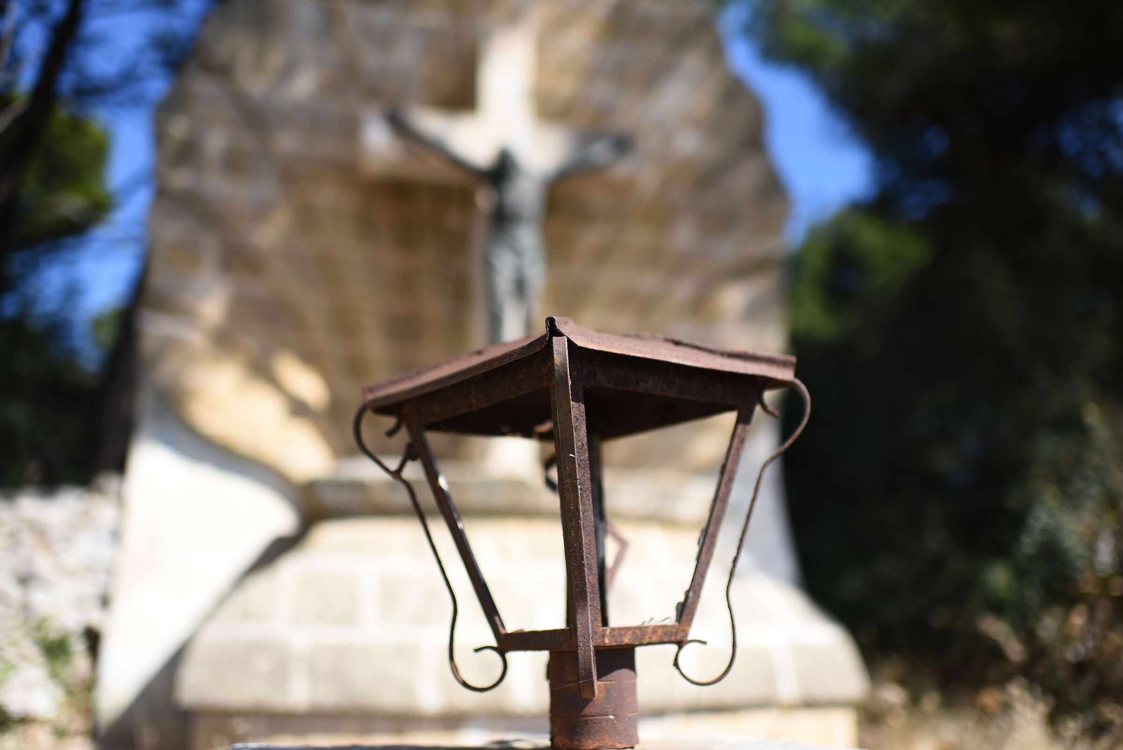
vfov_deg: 37.9
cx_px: 562
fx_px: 1092
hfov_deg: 54.4
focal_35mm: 35
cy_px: 375
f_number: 2
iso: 125
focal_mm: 35
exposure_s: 1/4000
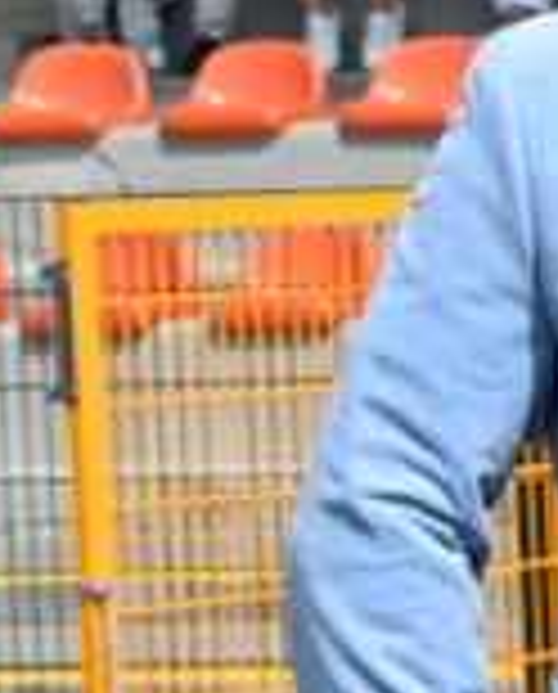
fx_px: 5552
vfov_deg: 7.1
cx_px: 2637
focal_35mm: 270
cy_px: 828
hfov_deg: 4.9
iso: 100
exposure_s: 1/400
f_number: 7.1
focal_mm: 37
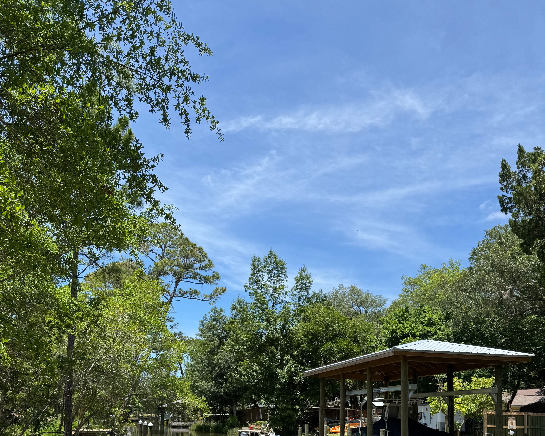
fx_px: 516
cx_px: 268
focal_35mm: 32
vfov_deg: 43.0
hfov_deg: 55.7
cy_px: 369
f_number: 1.78
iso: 80
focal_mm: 6.76
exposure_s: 1/3413
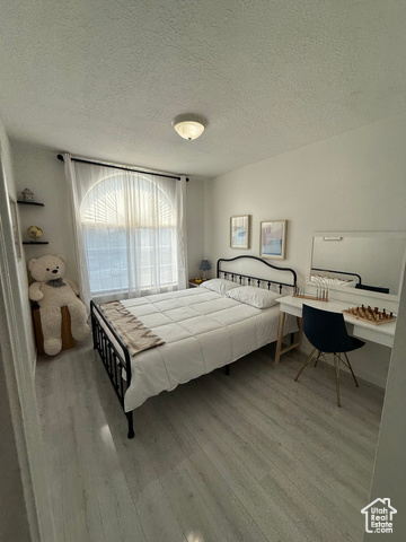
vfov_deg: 102.1
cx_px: 203
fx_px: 219
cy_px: 271
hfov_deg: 85.7
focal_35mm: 14
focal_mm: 2.22
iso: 50
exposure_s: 1/482
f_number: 2.2
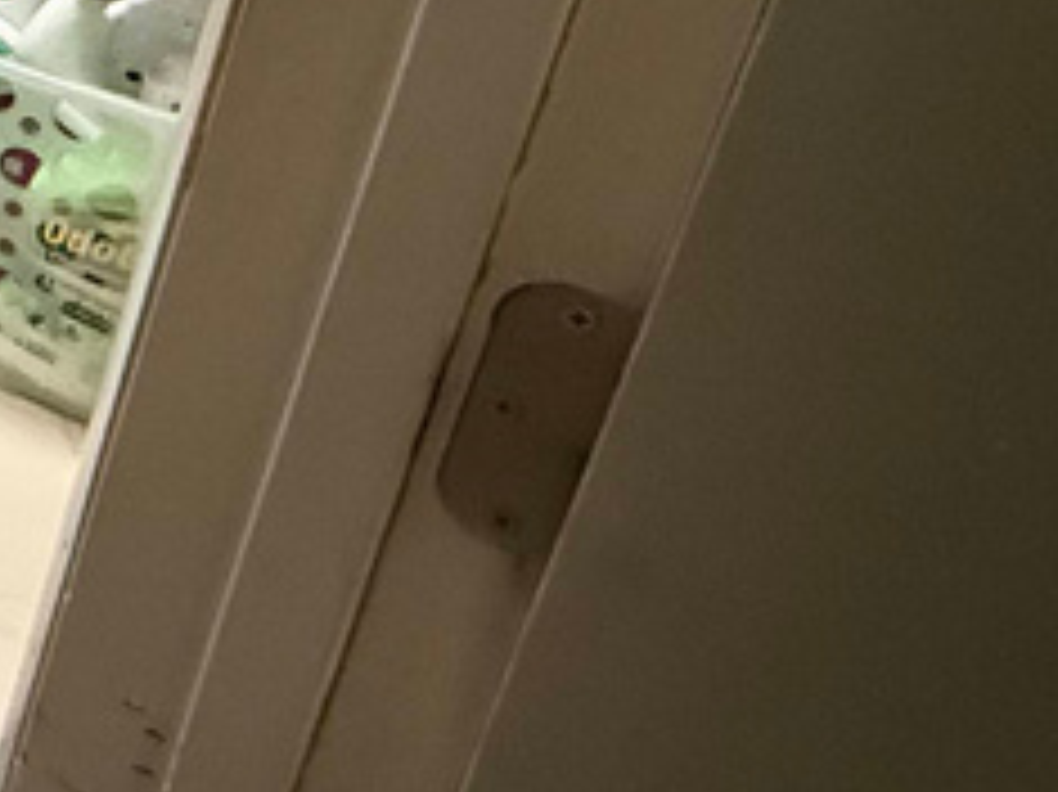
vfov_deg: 22.1
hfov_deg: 19.4
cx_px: -1017
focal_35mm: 61
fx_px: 1863
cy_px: -166
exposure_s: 1/40
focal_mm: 2.22
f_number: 2.2
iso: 1000
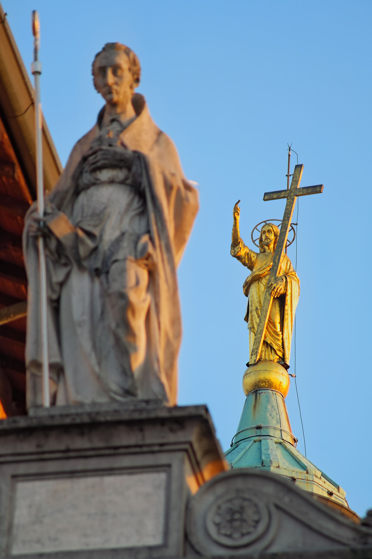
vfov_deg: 6.0
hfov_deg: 4.0
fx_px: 5286
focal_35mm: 341
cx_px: 186
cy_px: 280
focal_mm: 220
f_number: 7.1
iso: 400
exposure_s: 1/100
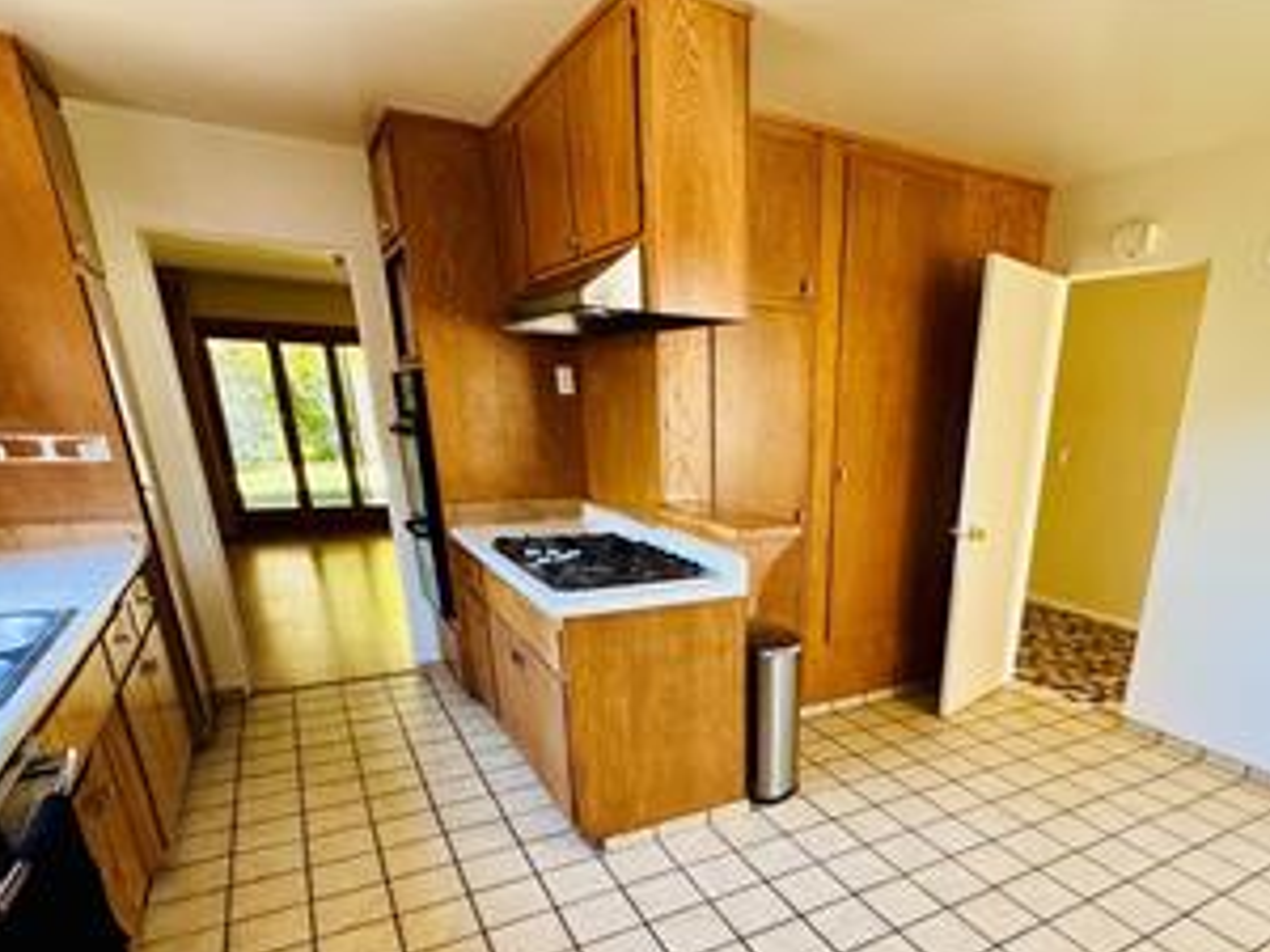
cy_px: 700
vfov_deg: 60.4
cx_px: 804
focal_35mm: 21
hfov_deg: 77.4
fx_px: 770
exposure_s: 1/99
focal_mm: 2.22
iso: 250
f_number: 2.2
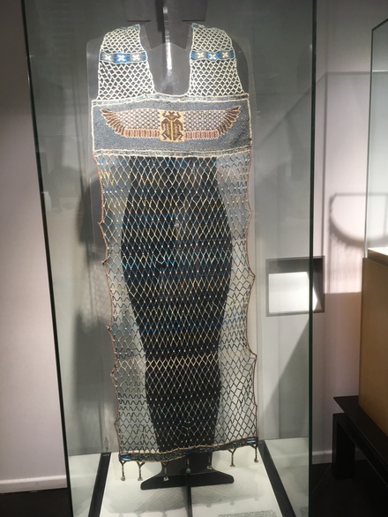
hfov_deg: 48.3
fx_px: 433
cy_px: 258
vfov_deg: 61.6
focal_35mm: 29
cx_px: 194
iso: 100
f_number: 2.2
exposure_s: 1/33
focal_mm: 4.15
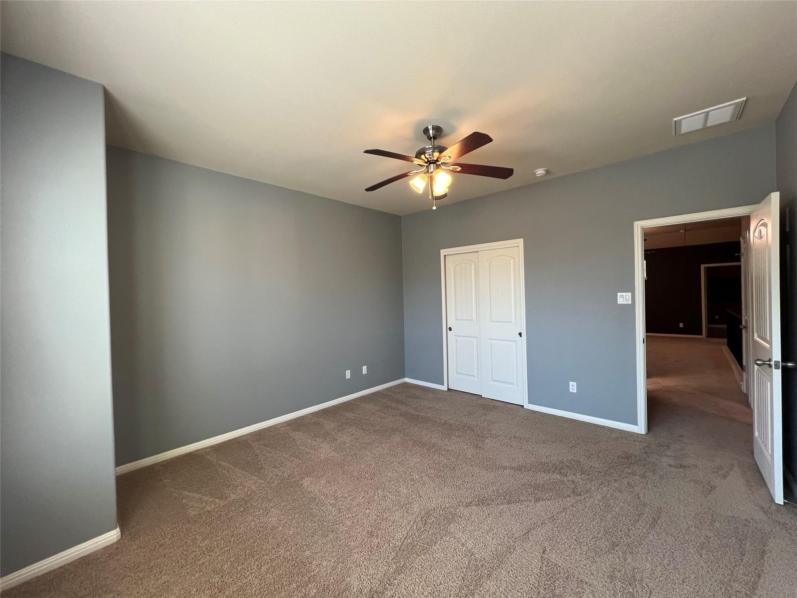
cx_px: 398
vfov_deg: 89.9
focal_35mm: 13
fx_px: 299
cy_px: 299
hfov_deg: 106.2
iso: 125
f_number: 1.8
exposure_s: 1/99
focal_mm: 1.57
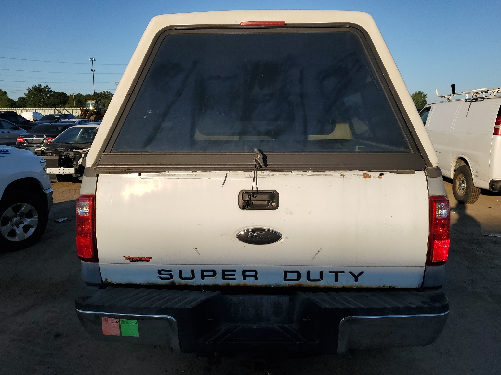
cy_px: 192
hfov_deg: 65.3
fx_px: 391
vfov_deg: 51.4
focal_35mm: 27
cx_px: 256
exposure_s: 1/5000
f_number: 1.5
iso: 50
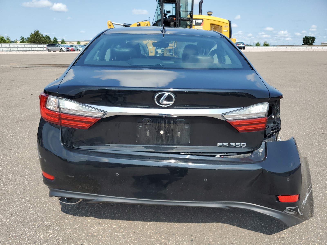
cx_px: 164
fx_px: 246
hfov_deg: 67.3
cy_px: 122
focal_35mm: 26
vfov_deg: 53.1
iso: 50
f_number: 1.5
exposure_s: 1/2000
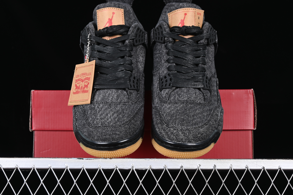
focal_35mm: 72
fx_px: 586
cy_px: 98
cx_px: 146
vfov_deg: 18.9
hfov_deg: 28.1
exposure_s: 1/60
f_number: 7.1
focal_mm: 48
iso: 160
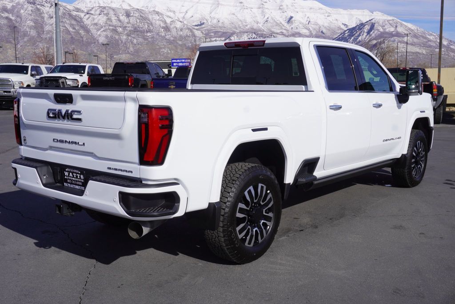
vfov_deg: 34.3
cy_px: 152
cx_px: 228
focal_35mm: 39
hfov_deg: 49.5
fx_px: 493
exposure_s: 1/320
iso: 100
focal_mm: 26
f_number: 11
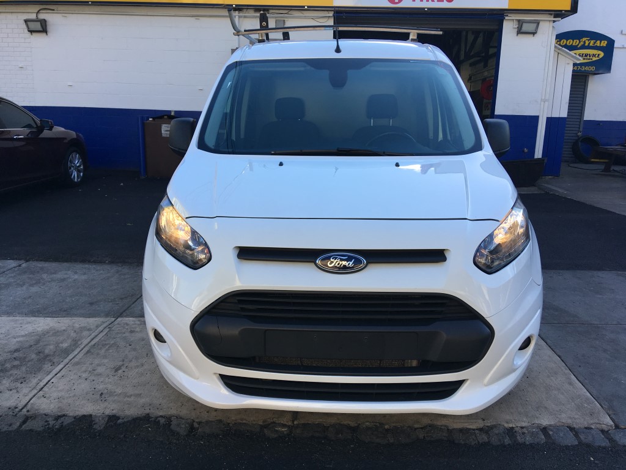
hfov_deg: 61.7
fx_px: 524
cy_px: 235
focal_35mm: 29
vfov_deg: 48.2
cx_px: 313
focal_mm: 4.15
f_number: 2.2
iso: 25
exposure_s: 1/437
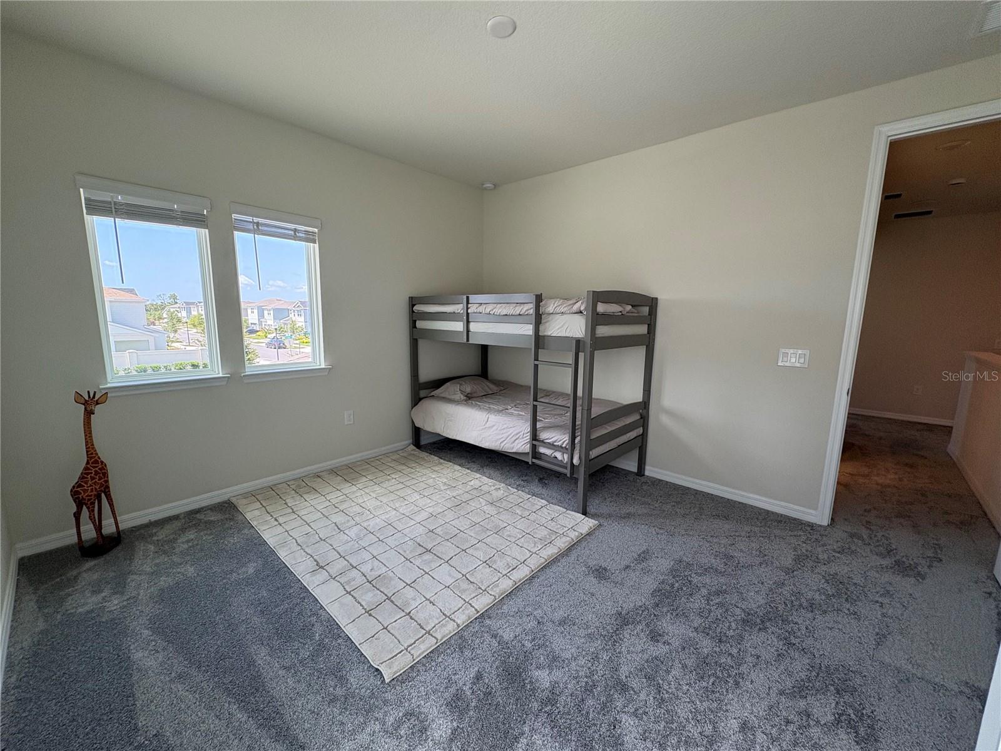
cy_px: 376
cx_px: 500
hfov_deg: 102.1
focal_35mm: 14
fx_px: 405
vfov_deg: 85.7
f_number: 2.2
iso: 125
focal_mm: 2.22
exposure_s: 1/129
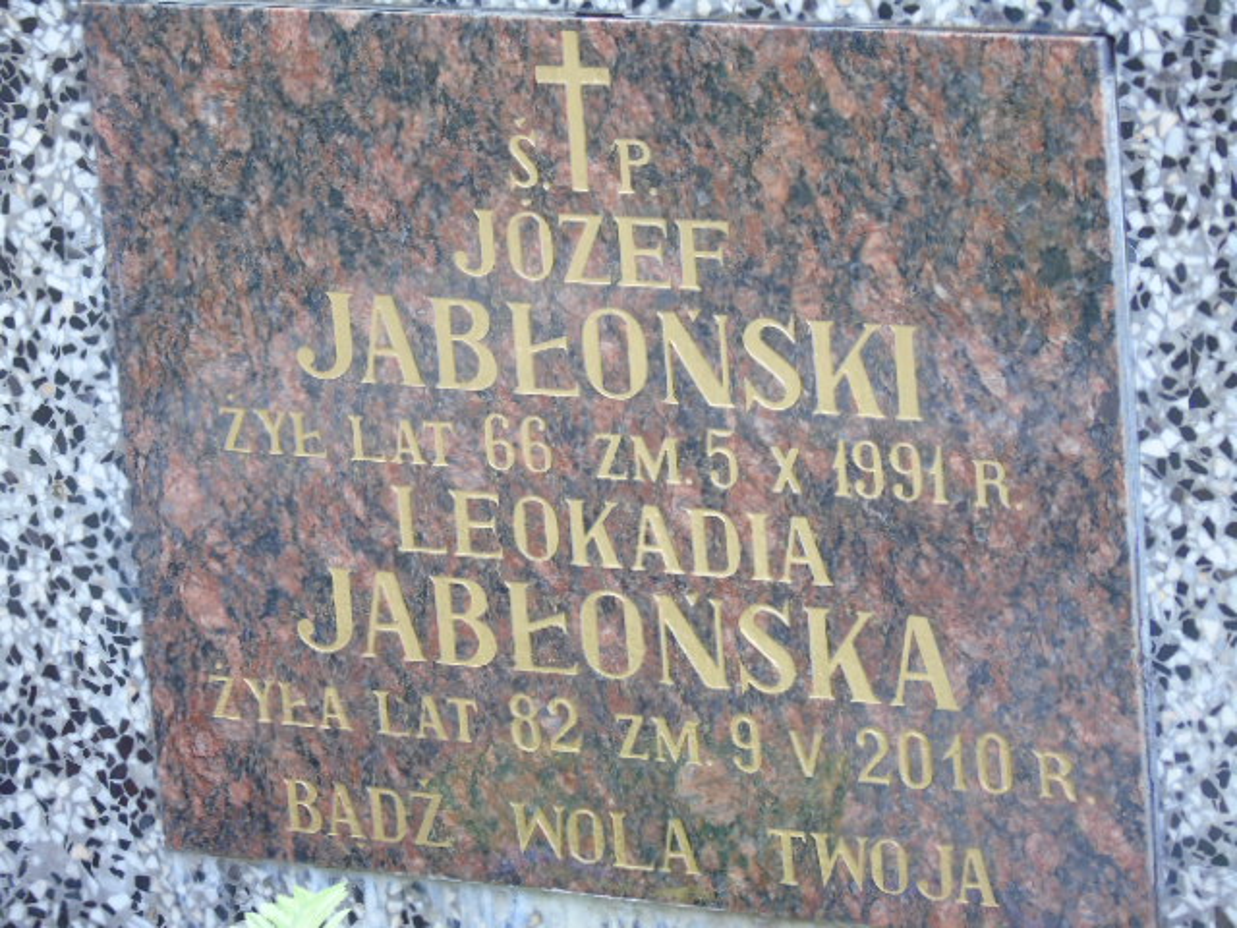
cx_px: 618
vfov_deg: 8.0
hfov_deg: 10.6
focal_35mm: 186
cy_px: 464
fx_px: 6647
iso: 400
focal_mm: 33
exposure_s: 1/125
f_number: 5
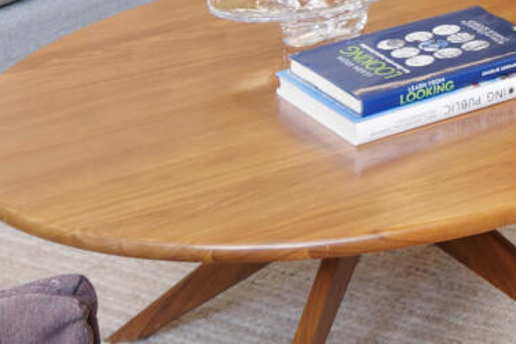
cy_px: -645
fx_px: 1949
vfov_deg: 8.6
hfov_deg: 12.9
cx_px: 1068
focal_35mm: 136
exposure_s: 1/13
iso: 160
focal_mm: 17
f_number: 7.1
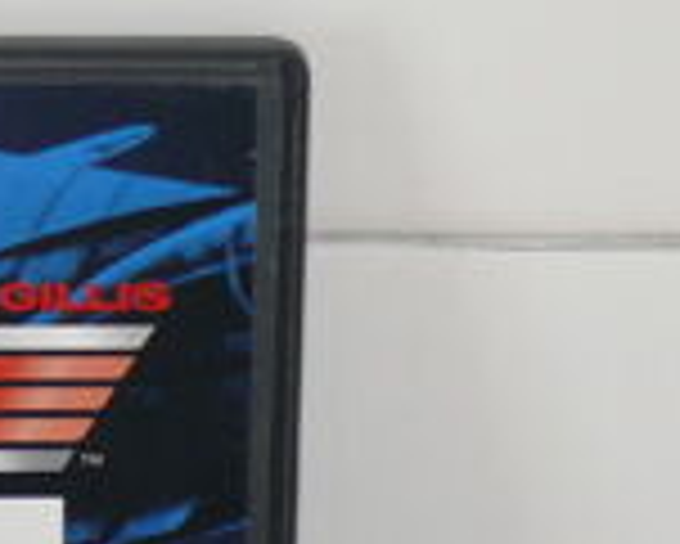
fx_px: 5055
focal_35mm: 251
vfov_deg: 6.1
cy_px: 764
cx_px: -248
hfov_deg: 7.6
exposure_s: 1/30
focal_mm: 13.1
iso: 100
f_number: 3.2
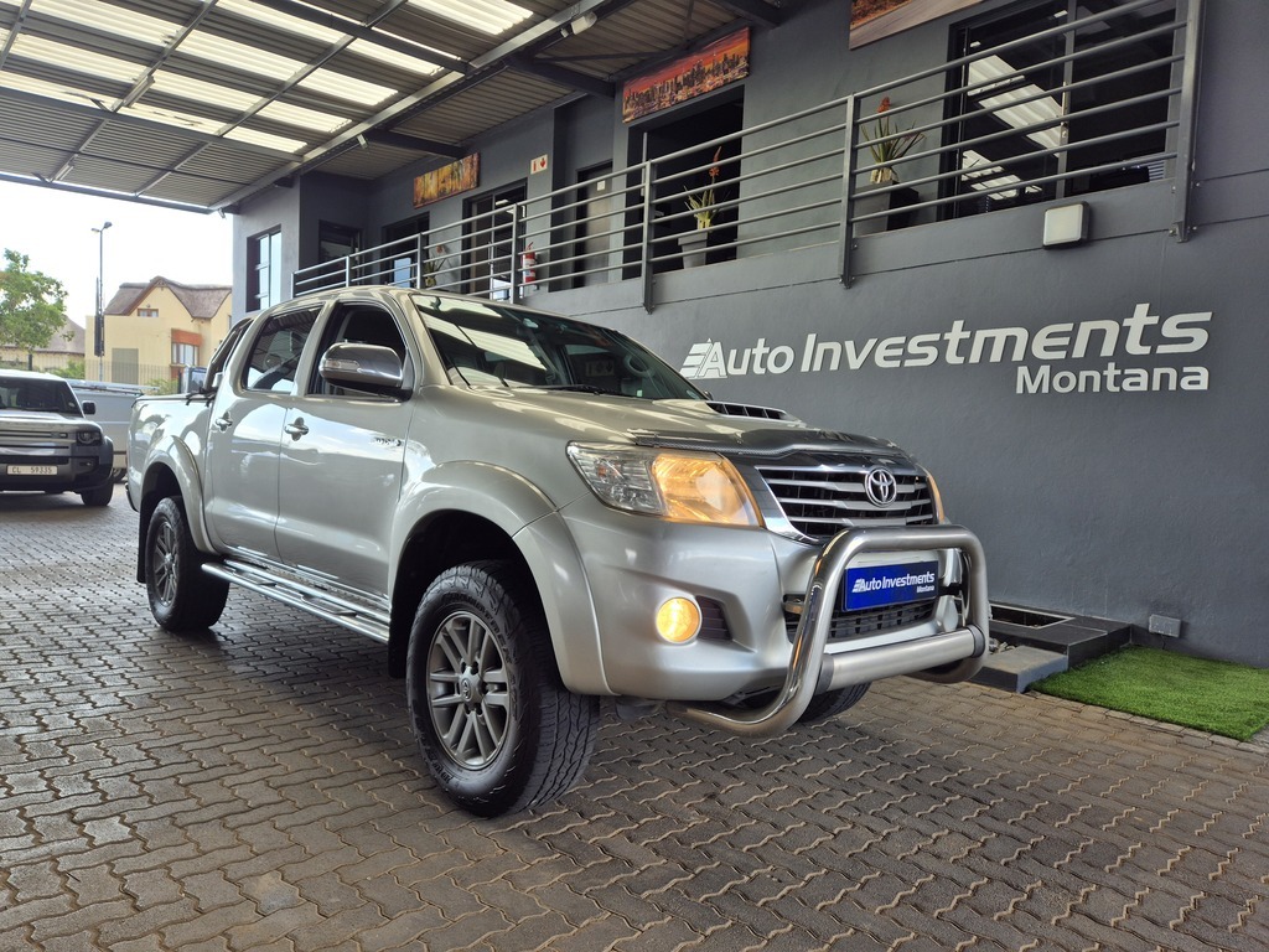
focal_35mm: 23
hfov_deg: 73.9
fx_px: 843
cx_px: 634
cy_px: 476
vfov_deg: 58.9
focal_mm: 5.4
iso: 25
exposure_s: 1/182
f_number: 1.8
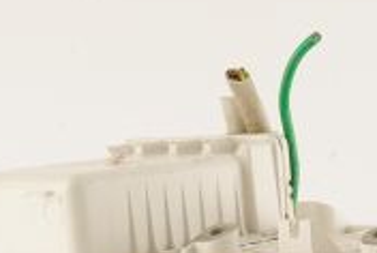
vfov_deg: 8.0
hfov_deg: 12.0
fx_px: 1783
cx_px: 336
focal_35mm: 170
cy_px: 361
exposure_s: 1/125
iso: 1600
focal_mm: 50
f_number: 13
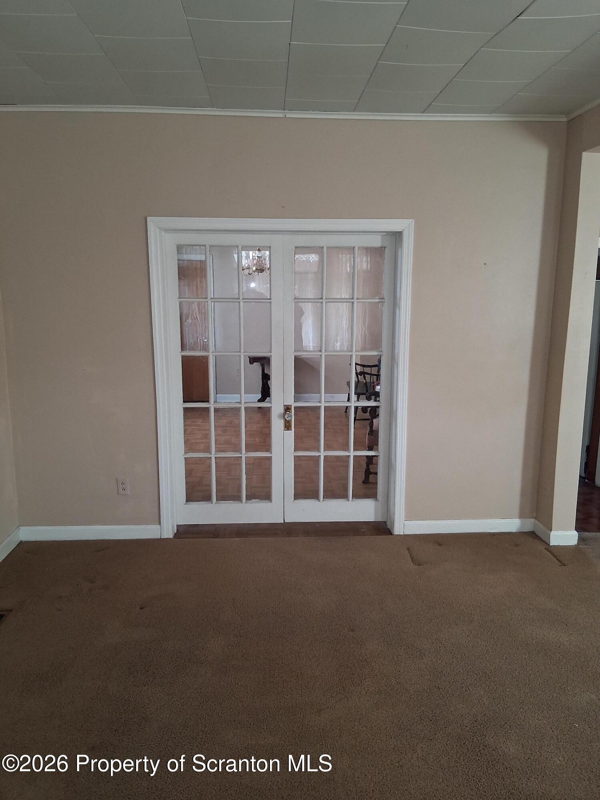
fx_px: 601
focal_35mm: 26
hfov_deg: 53.1
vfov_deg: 67.3
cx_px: 300
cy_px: 400
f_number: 1.8
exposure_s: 1/60
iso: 25
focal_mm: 3.98
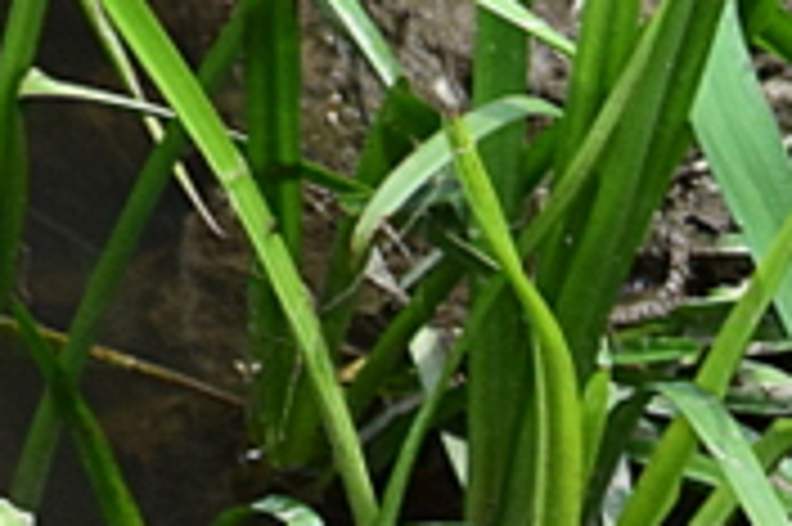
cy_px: 1068
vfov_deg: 1.9
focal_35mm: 717
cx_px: 1220
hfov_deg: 2.9
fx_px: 15765
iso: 400
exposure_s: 1/250
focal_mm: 105
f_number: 10
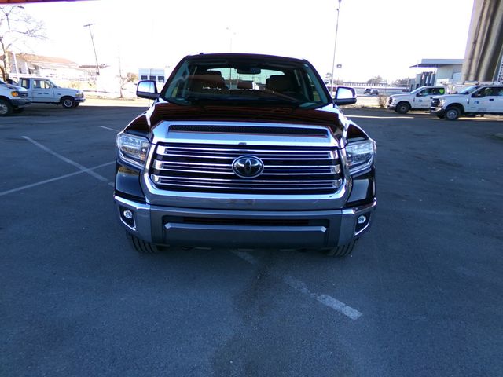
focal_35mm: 24
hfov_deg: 71.6
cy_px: 188
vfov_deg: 56.8
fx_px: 349
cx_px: 252
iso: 100
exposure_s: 1/125
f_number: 3.7
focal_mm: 4.3
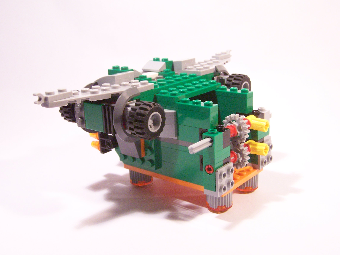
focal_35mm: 43
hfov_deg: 43.9
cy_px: 125
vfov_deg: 33.6
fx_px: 422
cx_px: 170
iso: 400
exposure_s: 1/45
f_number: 3.2
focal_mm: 6.3
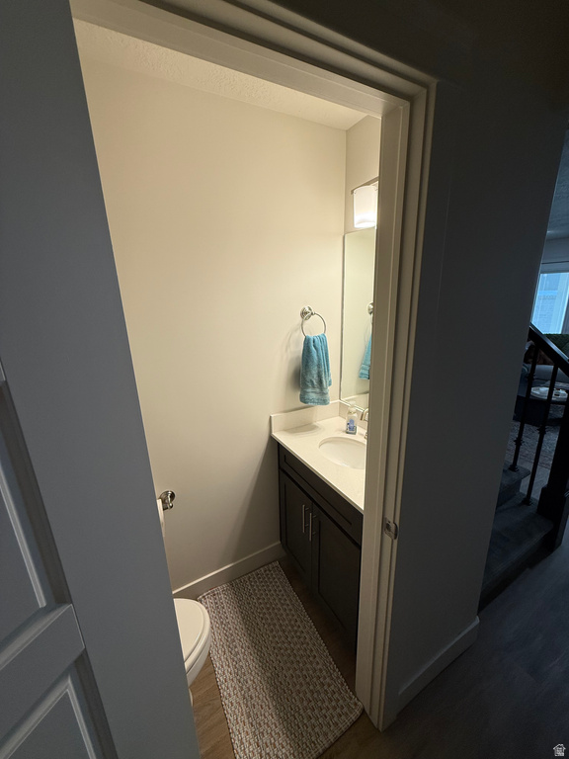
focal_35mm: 14
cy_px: 380
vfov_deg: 102.1
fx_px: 307
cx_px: 284
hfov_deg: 85.7
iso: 80
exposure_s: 1/120
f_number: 2.2
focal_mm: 2.22
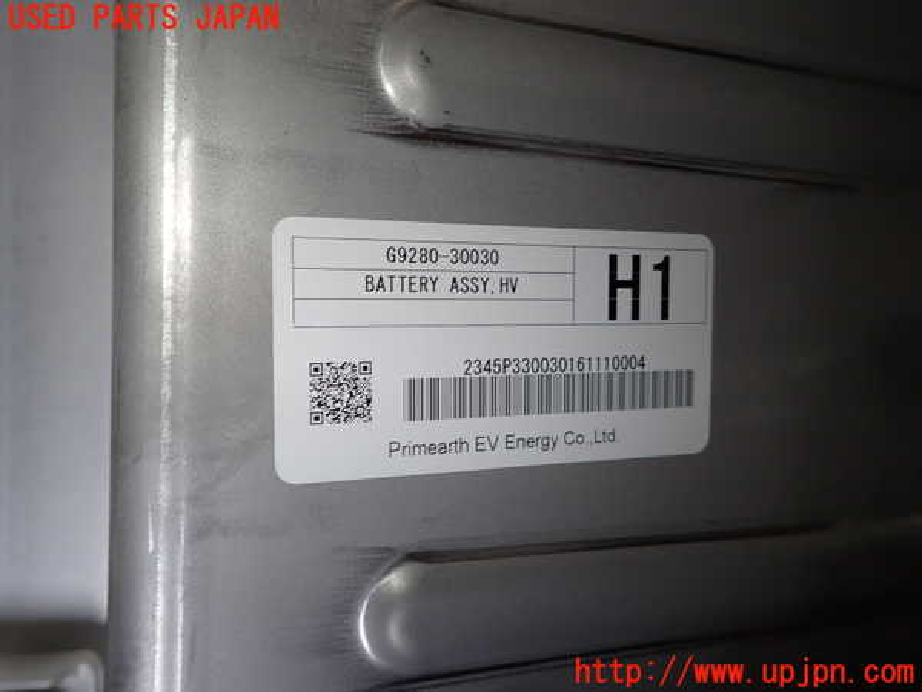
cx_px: 461
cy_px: 346
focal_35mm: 25
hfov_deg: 69.4
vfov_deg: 54.9
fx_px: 666
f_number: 5.6
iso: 100
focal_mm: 4.5
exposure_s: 1/30
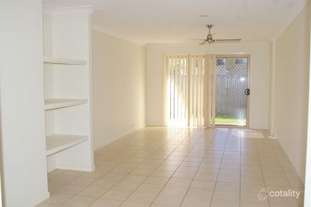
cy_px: 104
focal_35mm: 34
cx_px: 156
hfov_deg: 55.1
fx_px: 298
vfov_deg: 38.3
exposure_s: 1/180
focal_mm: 23
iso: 400
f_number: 8
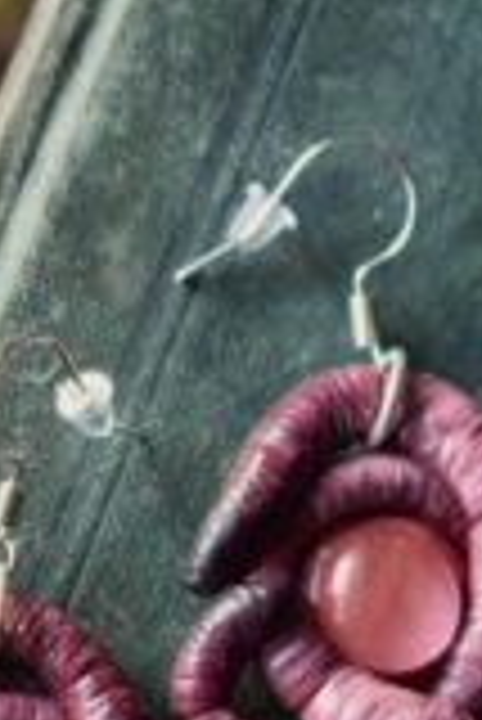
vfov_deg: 9.9
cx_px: 218
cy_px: 734
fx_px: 4133
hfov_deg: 6.7
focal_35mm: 206
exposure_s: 1/60
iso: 2200
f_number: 5.6
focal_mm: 55
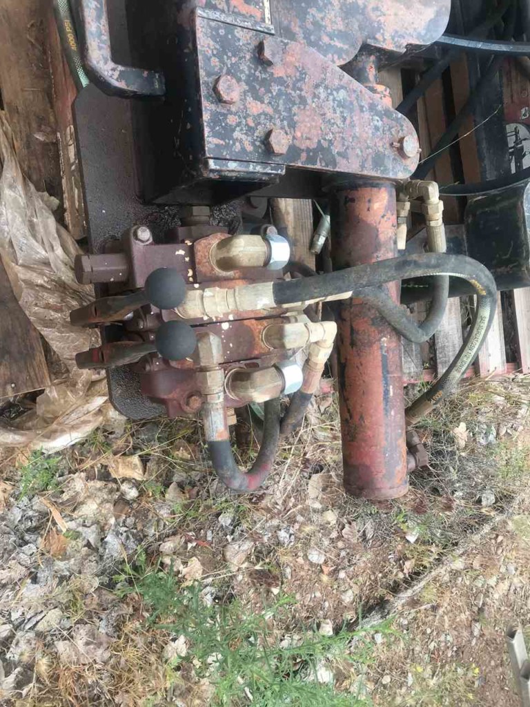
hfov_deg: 49.7
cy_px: 354
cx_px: 265
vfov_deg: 63.4
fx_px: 572
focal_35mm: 28
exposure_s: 1/365
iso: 20
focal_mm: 3.99
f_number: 1.8
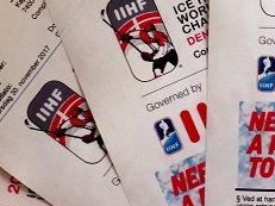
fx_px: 738
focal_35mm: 93
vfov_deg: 15.7
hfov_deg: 20.7
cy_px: 17
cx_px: 240
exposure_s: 1/50
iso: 40
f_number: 2.2
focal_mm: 4.15
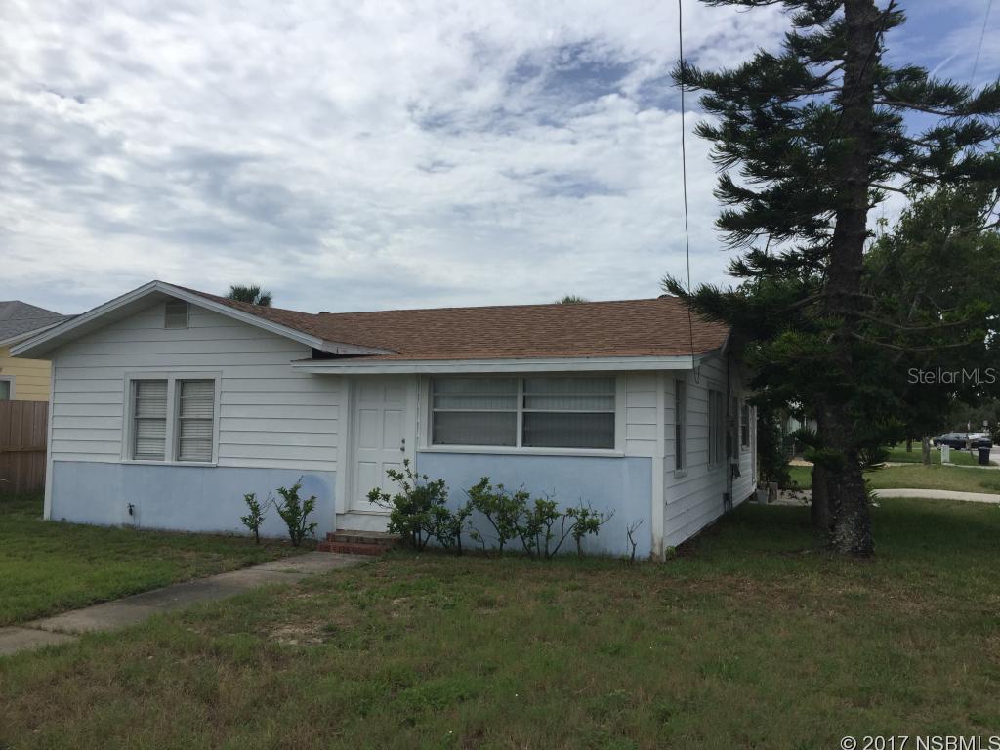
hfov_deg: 61.7
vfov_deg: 48.2
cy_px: 375
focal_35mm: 29
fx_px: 838
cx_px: 500
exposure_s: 1/3597
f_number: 2.2
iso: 32
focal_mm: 4.15
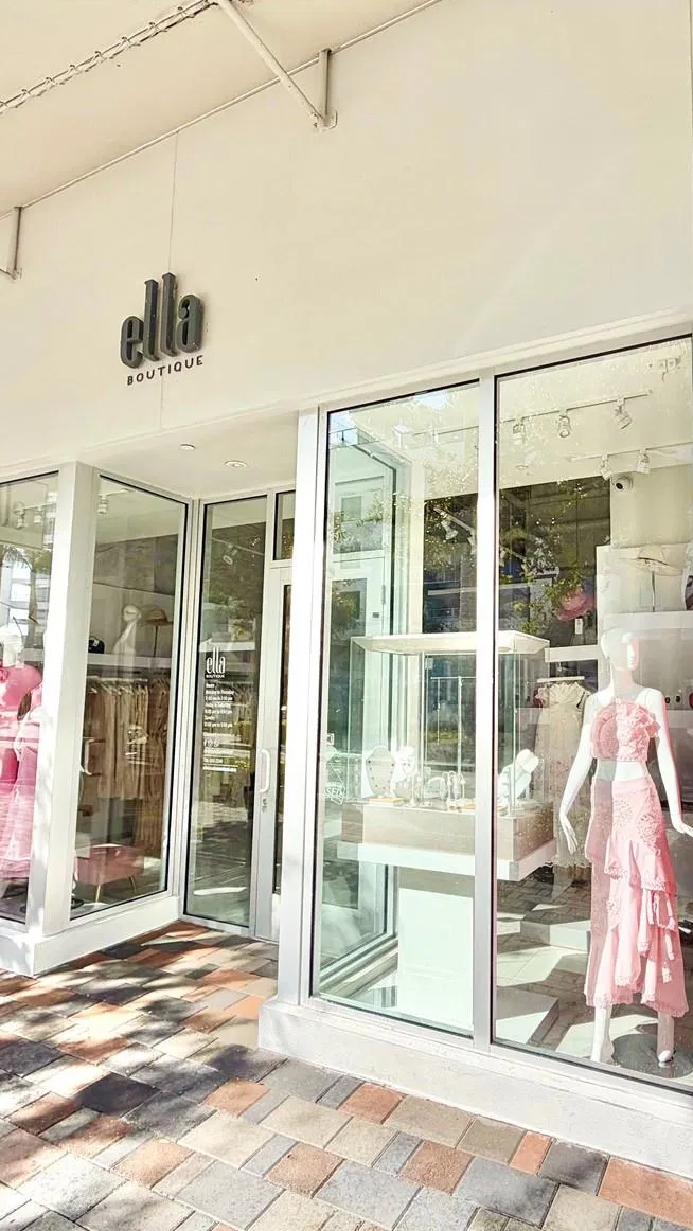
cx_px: 449
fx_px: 686
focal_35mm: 21
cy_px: 628
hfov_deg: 52.8
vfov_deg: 83.8
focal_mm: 2.22
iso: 20
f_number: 2.2
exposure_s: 1/985
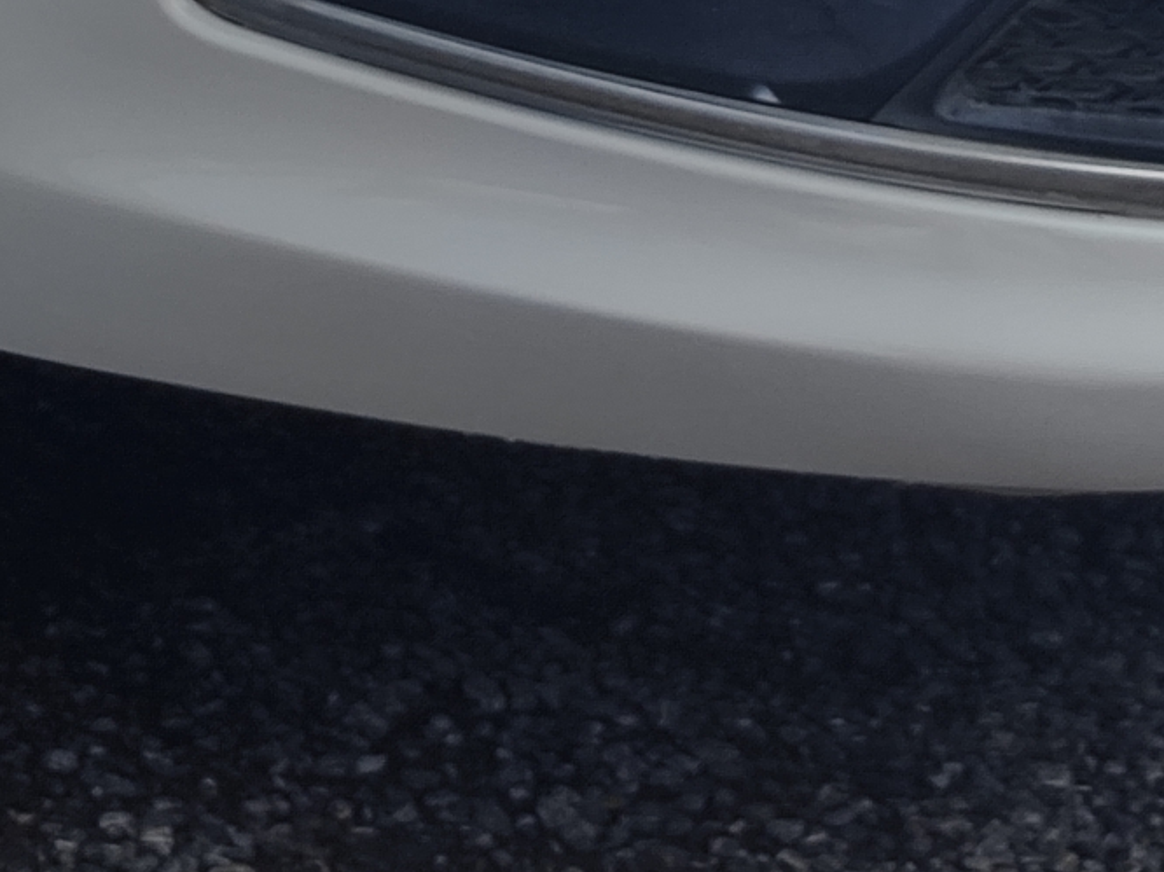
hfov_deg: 6.9
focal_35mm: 283
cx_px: -412
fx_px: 9513
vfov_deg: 5.1
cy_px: -1136
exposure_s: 1/2805
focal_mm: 8.7
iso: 80
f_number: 1.9
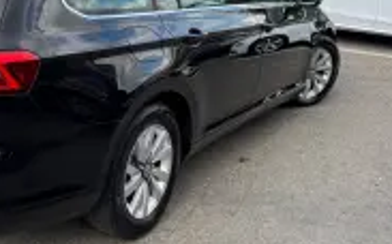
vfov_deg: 25.7
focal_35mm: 50
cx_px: 75
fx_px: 534
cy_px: 90
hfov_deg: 38.7
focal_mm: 6.76
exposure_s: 1/925
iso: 80
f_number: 1.78
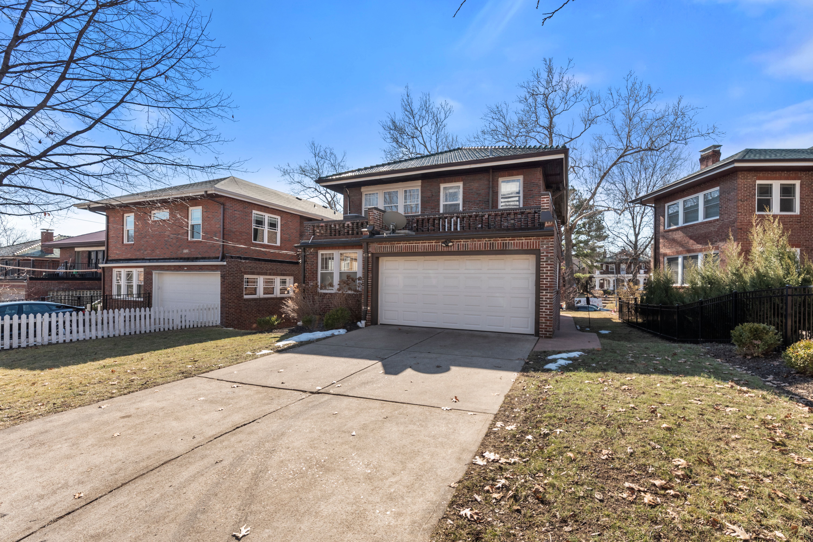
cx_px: 406
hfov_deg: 100.4
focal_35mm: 15
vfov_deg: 77.4
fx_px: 339
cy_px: 271
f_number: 9
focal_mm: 15
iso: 400
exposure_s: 1/800
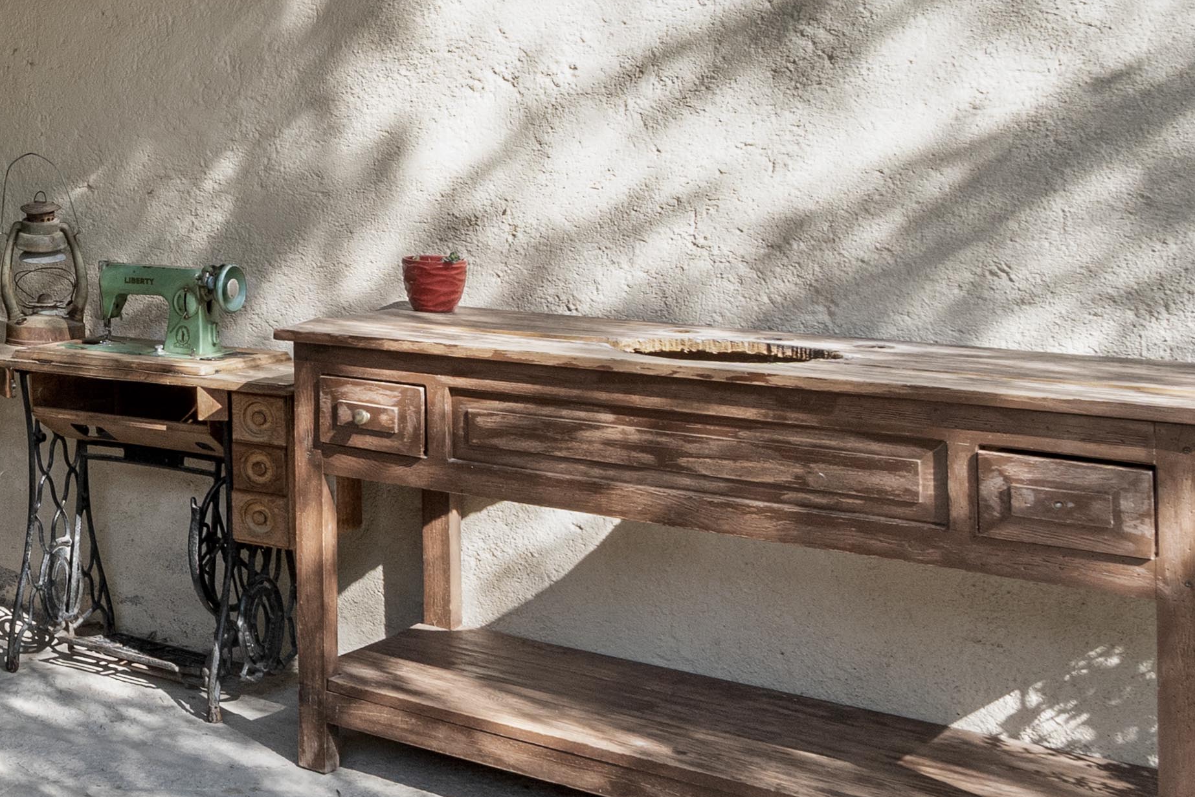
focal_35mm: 54
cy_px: 118
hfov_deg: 28.6
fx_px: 1780
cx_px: -445
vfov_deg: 24.7
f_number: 8
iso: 400
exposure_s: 1/90
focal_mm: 11
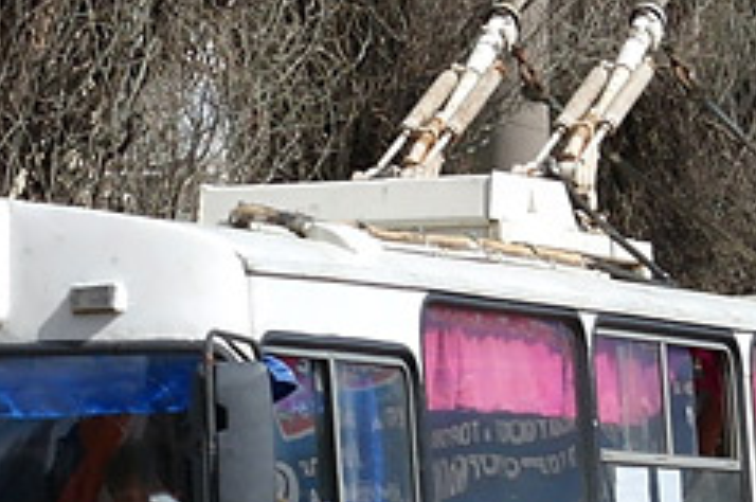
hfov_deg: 5.9
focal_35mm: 348
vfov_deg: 3.9
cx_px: 146
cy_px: 370
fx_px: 7298
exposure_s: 1/500
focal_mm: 45
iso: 200
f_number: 8
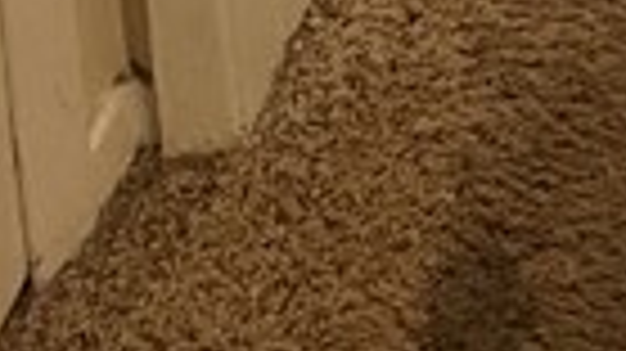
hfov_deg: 11.1
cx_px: 698
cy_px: -1764
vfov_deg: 4.6
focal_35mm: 192
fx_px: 3185
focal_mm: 6.76
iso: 800
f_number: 1.78
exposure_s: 1/60
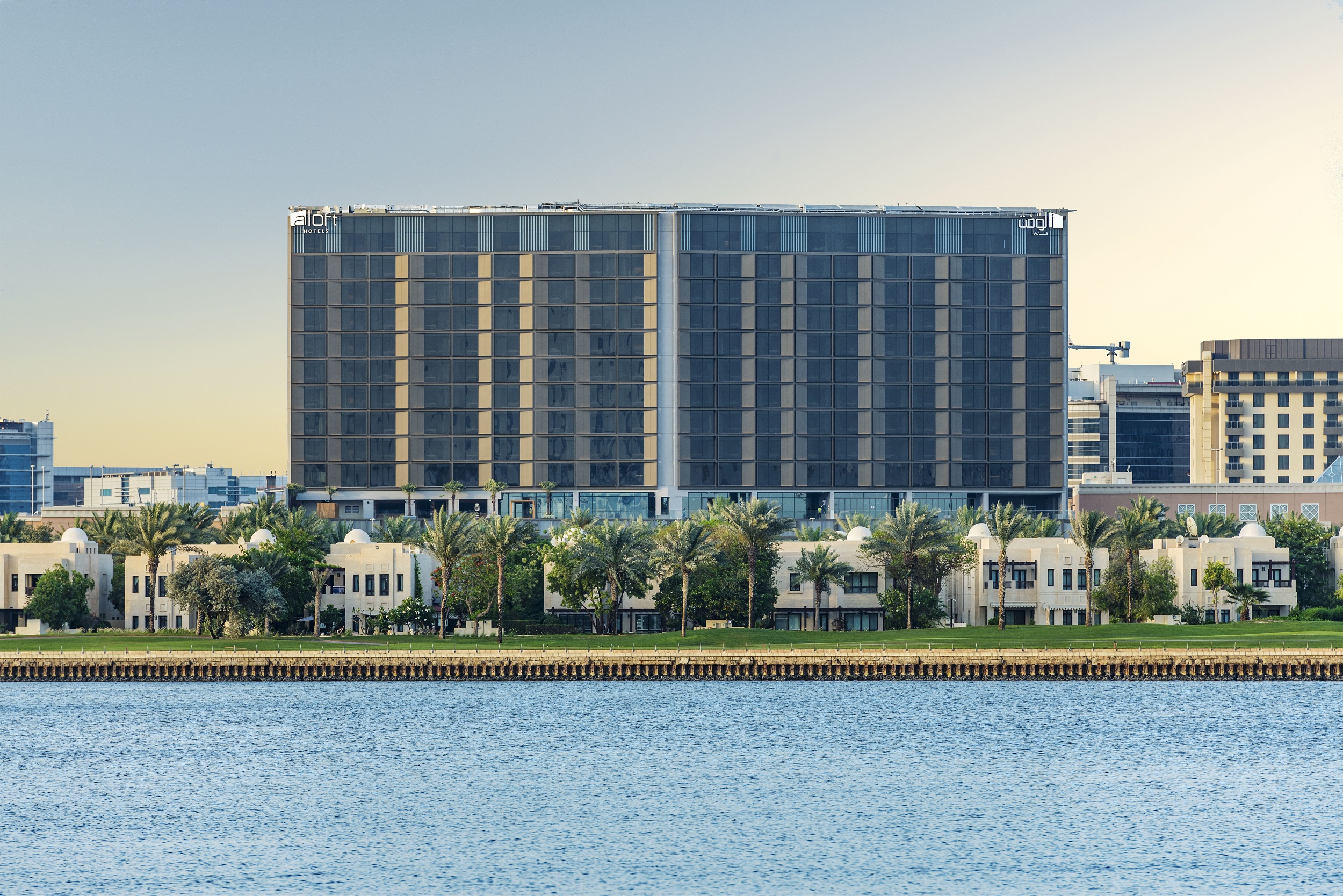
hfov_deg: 10.3
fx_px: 7461
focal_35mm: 200
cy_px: 448
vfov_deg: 6.9
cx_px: 672
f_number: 6.7
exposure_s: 1/90
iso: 100
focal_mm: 200
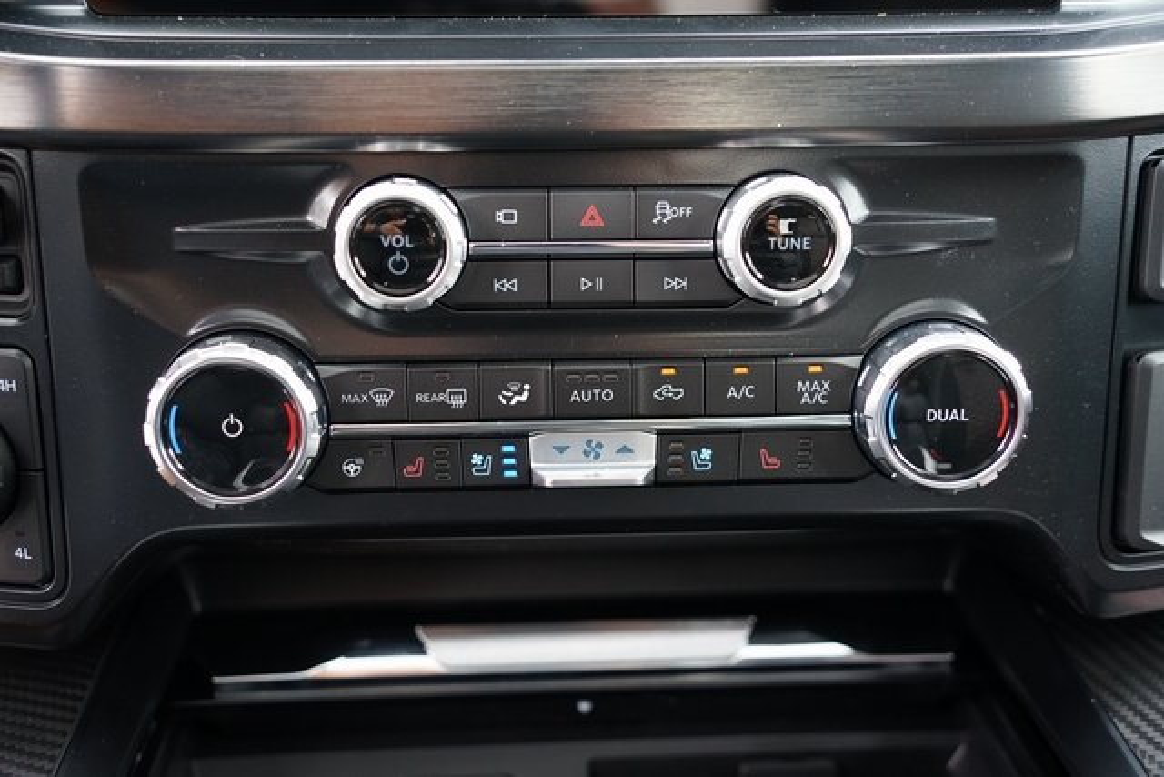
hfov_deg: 50.7
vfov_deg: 35.1
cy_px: 388
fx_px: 1229
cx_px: 582
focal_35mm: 38
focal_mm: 38
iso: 1600
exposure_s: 1/160
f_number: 3.2
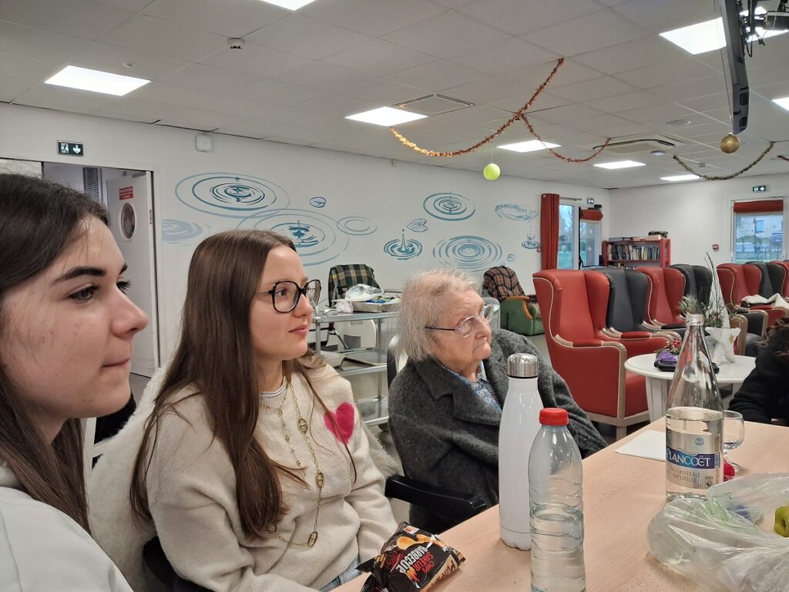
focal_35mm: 27
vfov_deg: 51.4
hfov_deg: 65.3
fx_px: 615
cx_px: 394
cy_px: 296
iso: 400
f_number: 1.8
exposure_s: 1/100
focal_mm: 4
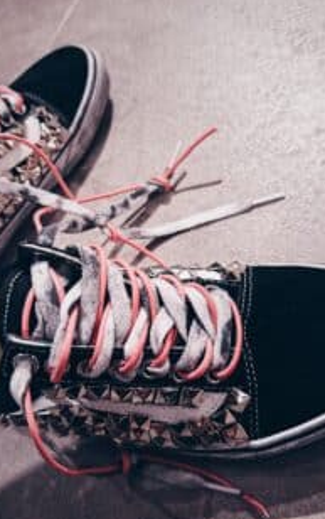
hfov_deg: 38.4
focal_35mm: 33
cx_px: 160
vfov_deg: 58.1
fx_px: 467
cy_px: 261
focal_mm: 6.76
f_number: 1.78
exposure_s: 1/100
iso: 160
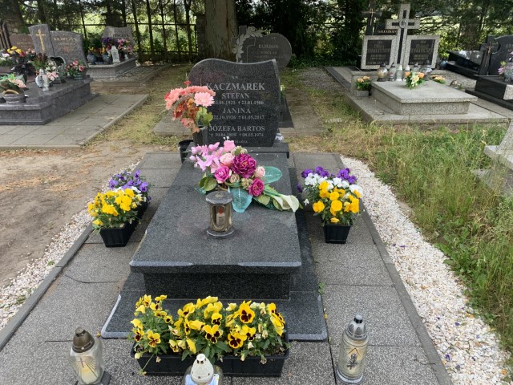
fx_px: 385
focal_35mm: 26
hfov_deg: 67.3
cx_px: 256
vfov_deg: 53.1
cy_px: 192
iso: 25
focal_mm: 4.25
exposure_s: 1/337
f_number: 1.8
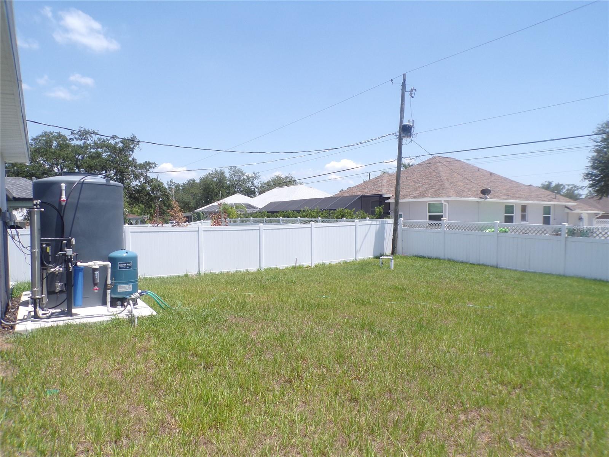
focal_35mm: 24
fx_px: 422
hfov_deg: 71.6
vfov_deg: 56.8
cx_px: 304
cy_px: 228
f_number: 5.8
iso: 80
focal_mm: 4.3
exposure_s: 1/250
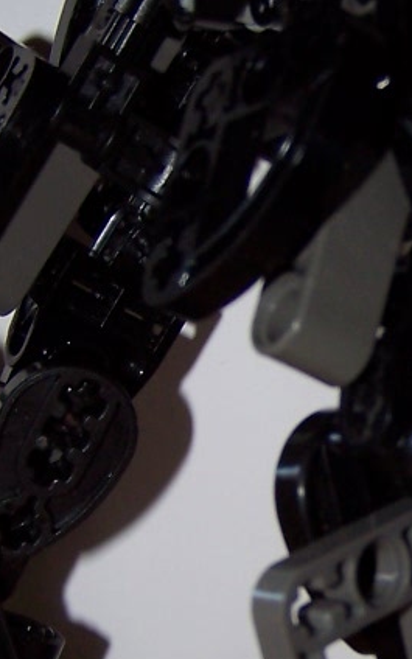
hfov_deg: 11.3
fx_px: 2048
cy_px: 409
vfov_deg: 18.3
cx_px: 498
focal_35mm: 114
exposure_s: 1/60
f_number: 2.8
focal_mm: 6.3
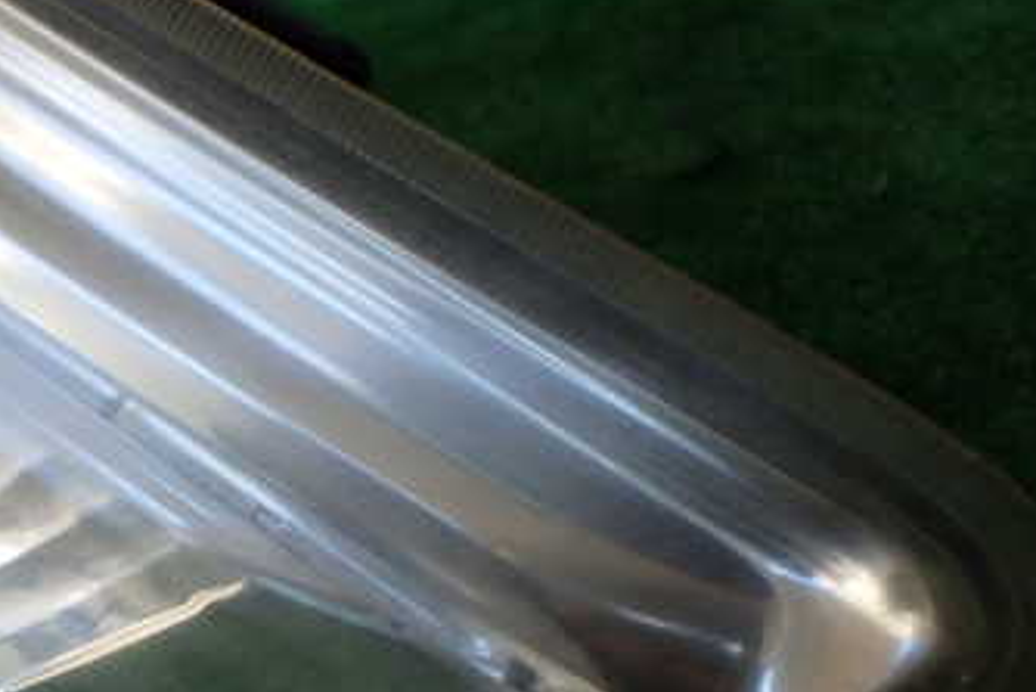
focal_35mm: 56
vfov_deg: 23.8
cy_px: 580
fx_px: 1612
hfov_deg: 34.3
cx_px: 180
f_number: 2.3
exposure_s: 1/200
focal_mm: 5.4
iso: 100
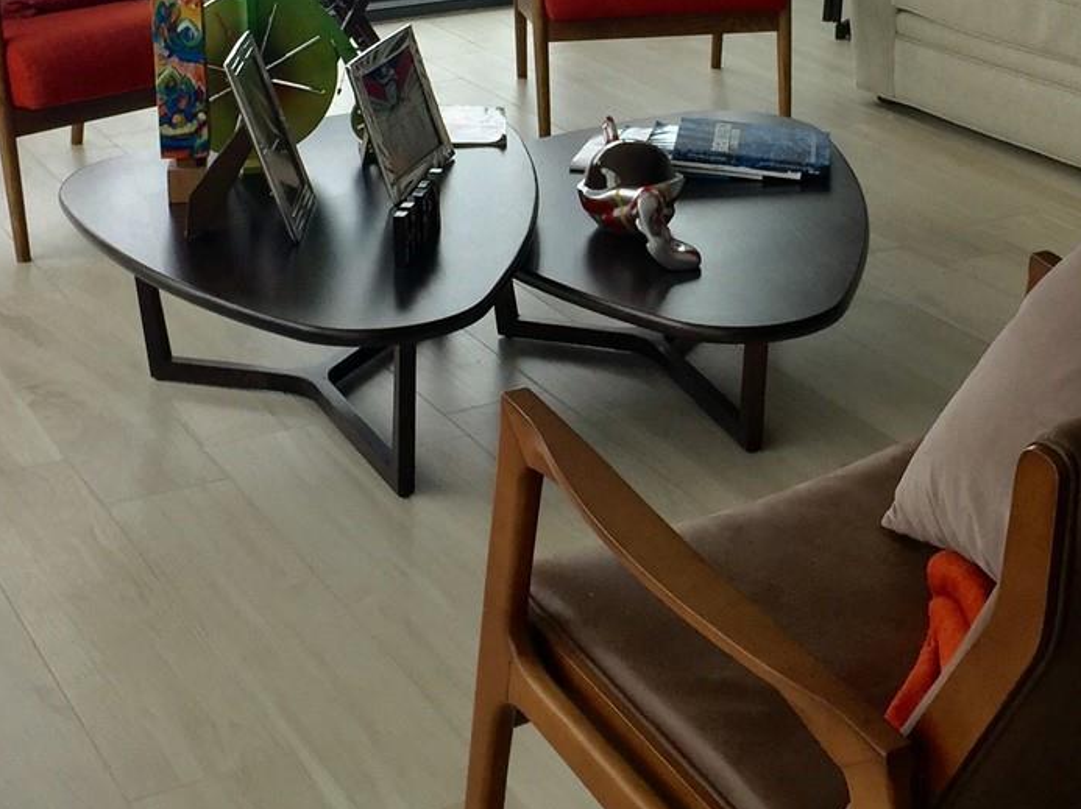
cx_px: 646
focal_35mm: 67
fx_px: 2091
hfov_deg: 28.9
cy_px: 104
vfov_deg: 21.5
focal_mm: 4.15
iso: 32
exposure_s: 1/542
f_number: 2.2
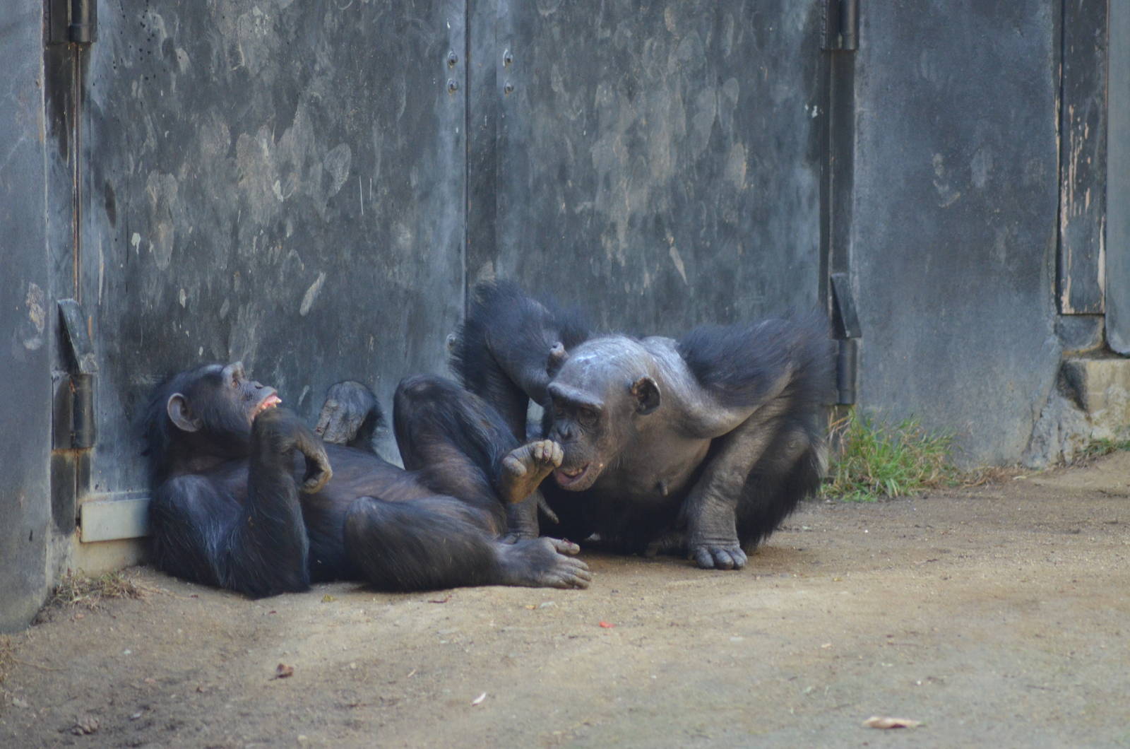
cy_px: 374
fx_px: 11277
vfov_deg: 3.8
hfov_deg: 5.7
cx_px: 565
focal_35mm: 360
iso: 1600
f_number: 5
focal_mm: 240
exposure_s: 1/320
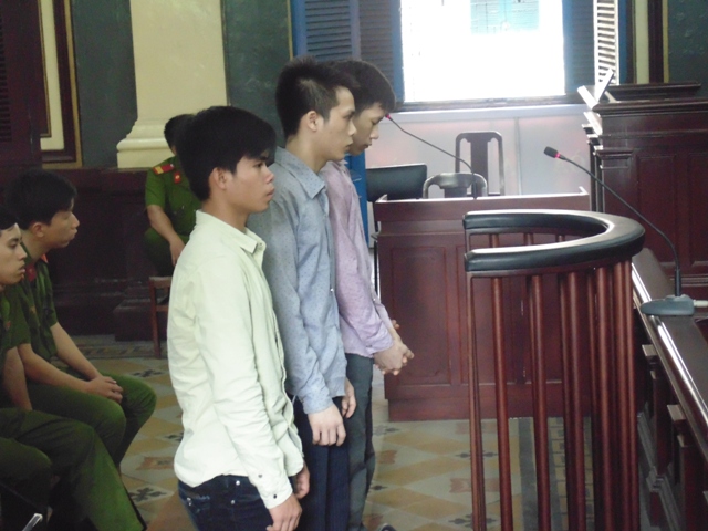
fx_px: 1616
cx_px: 354
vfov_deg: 18.7
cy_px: 266
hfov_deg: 24.7
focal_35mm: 79
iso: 800
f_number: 4.3
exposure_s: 1/10
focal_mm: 14.1
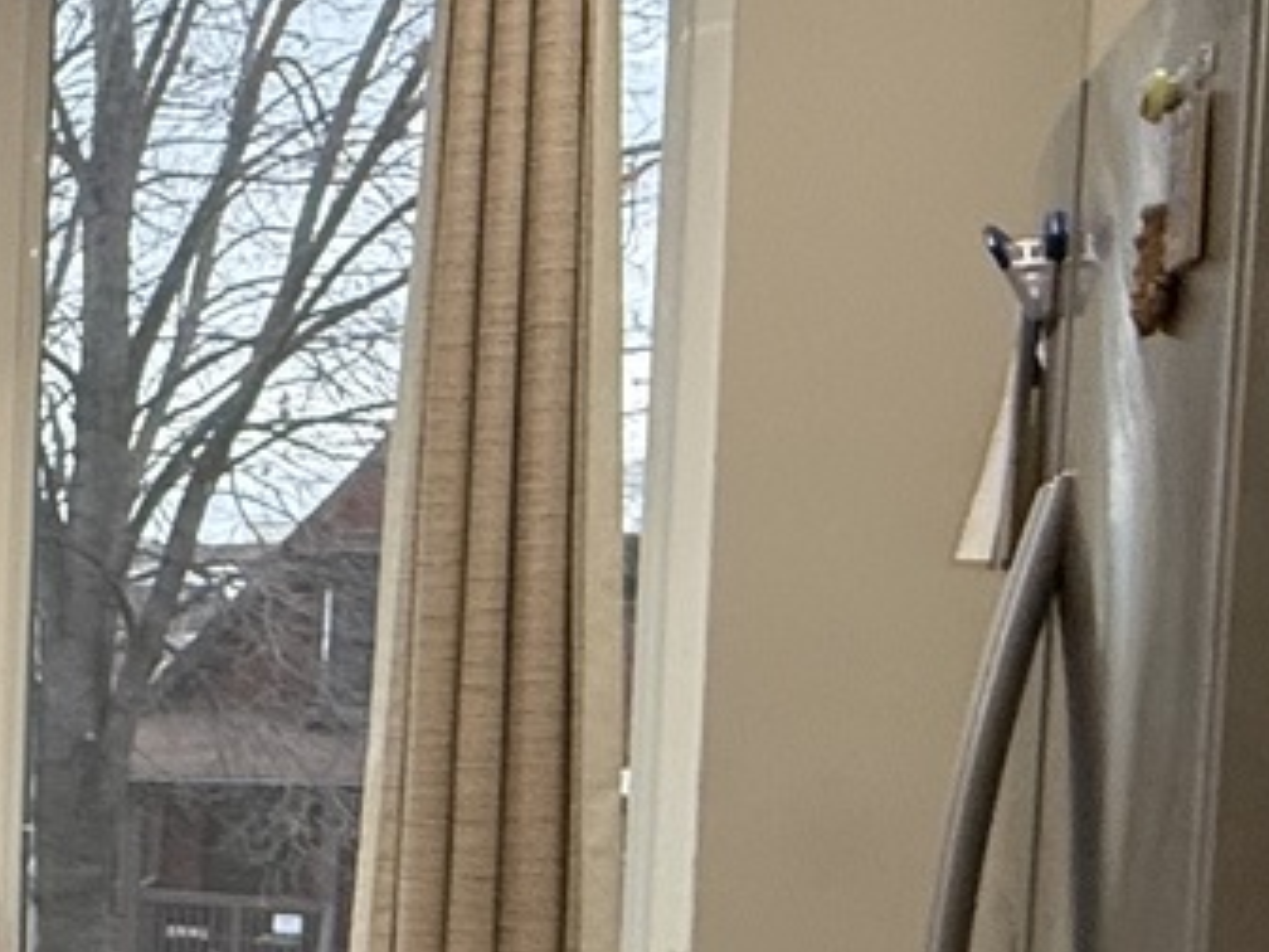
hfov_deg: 18.7
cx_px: -1322
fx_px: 2200
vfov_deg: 24.0
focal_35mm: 60
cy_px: 759
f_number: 2.2
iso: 320
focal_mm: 2.22
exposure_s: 1/120
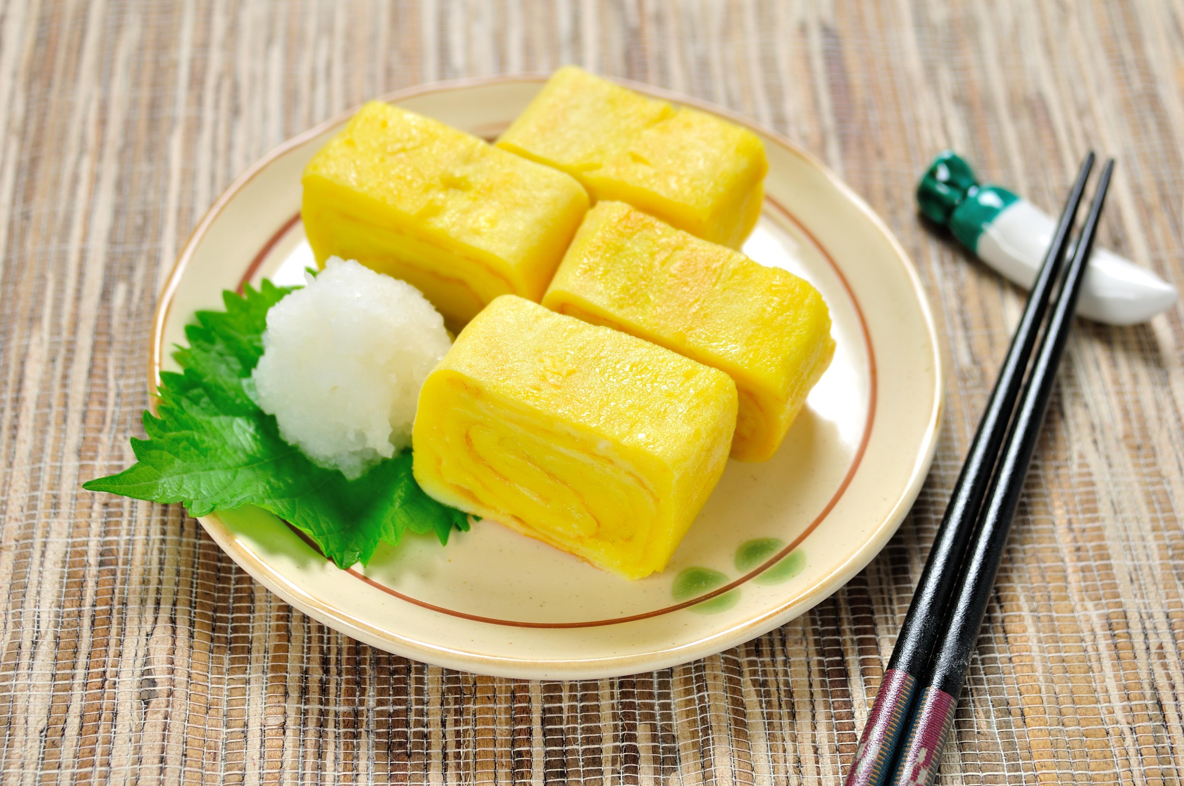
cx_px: 592
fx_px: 2464
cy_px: 393
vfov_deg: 18.1
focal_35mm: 75
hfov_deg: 27.0
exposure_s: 1/8
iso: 100
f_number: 4.5
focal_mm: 50
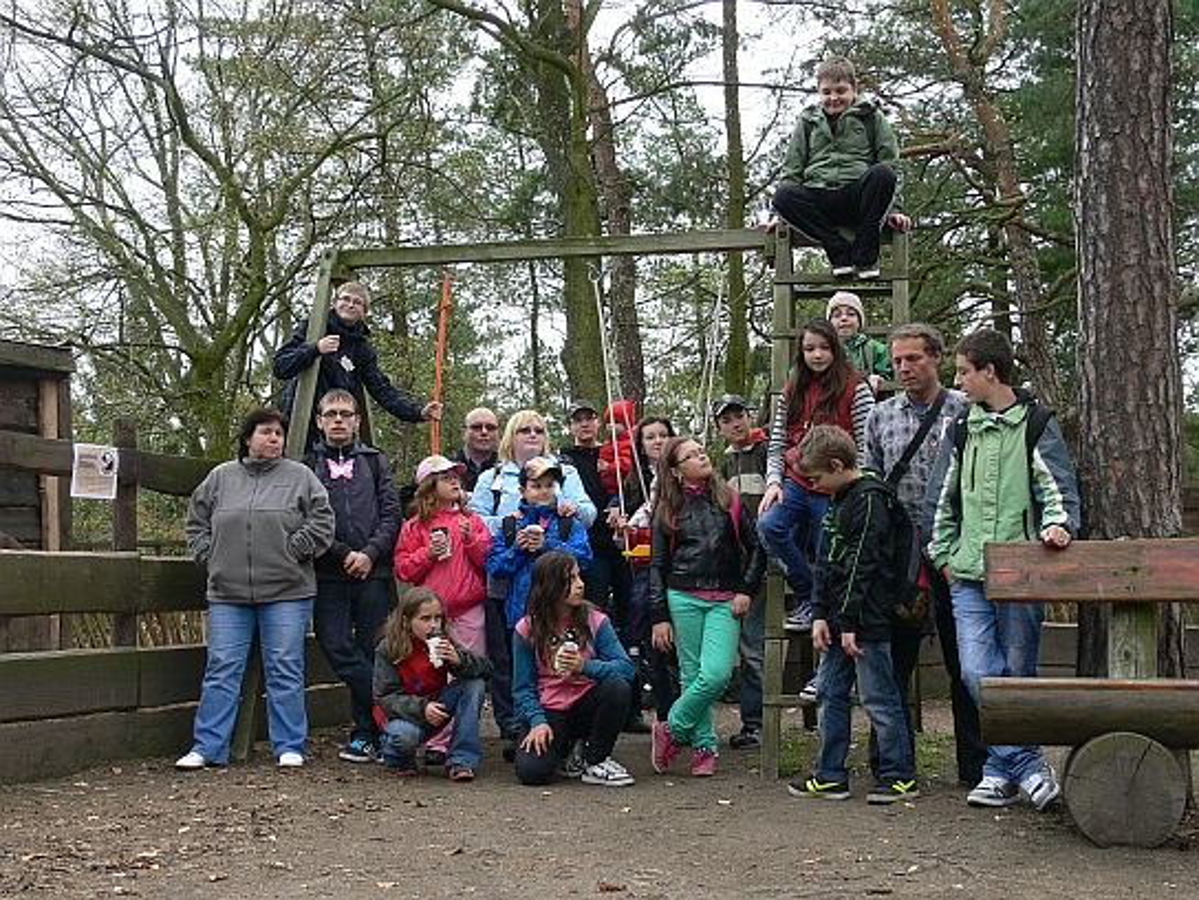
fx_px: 1559
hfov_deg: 42.1
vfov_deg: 32.2
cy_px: 450
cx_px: 600
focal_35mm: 45
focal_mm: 9.6
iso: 100
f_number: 4
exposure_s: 1/125
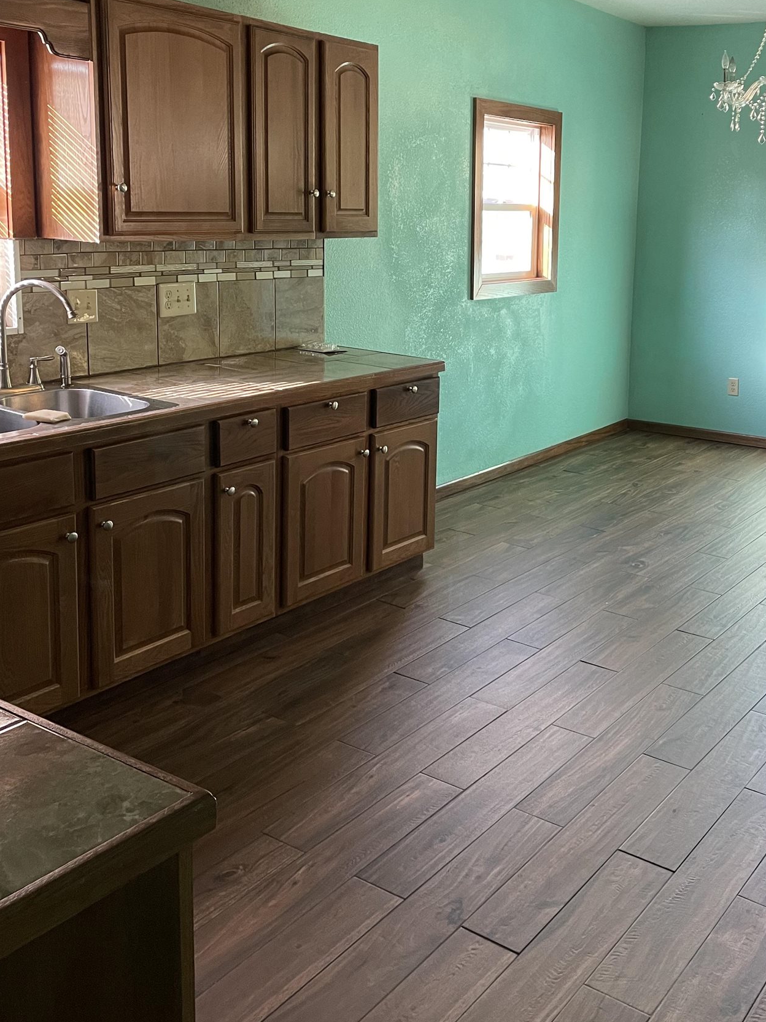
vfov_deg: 50.8
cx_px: 479
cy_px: 376
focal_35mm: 36
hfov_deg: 39.4
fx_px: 1062
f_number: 1.6
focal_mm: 4.2
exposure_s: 1/60
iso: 160
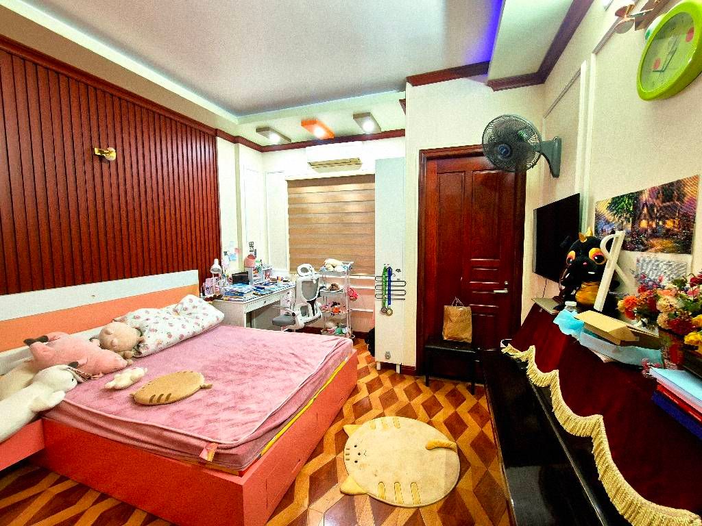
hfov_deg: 106.2
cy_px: 263
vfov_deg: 89.9
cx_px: 351
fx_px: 264
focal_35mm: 13
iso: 500
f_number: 2.2
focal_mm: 2.2
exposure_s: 1/50
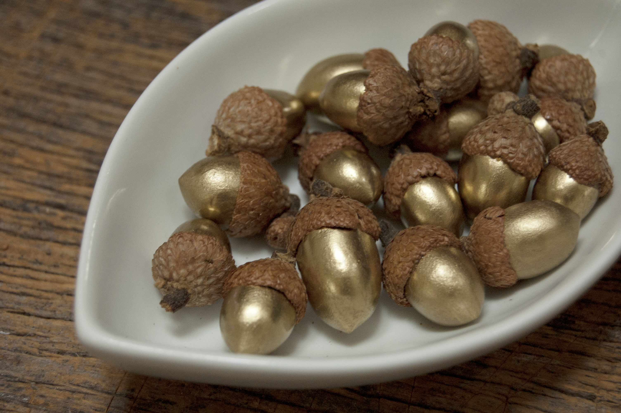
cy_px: 206
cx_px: 310
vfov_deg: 16.5
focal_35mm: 82
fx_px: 1422
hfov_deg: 24.6
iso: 800
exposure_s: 1/40
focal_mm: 55
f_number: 5.6
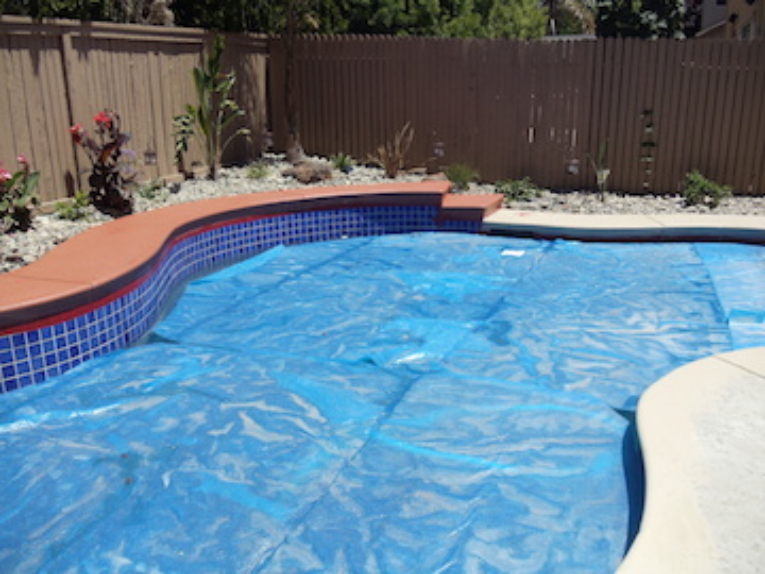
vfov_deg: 32.9
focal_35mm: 44
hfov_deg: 42.9
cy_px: 287
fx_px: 972
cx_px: 382
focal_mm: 6
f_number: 7.1
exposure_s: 1/400
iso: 100
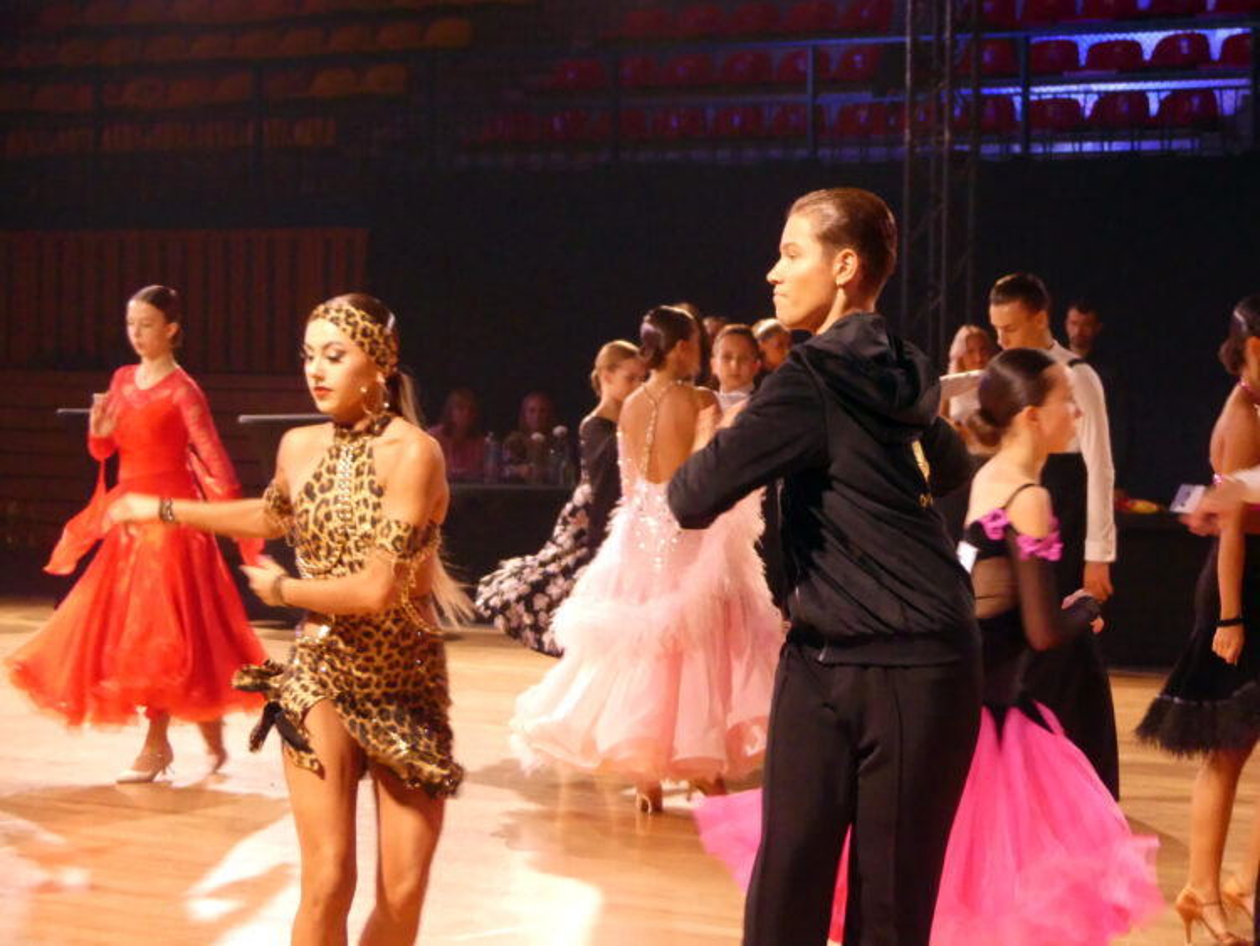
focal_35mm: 112
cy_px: 473
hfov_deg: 17.6
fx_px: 4078
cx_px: 630
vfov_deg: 13.2
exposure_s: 1/80
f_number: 2.8
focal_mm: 20.1
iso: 1250
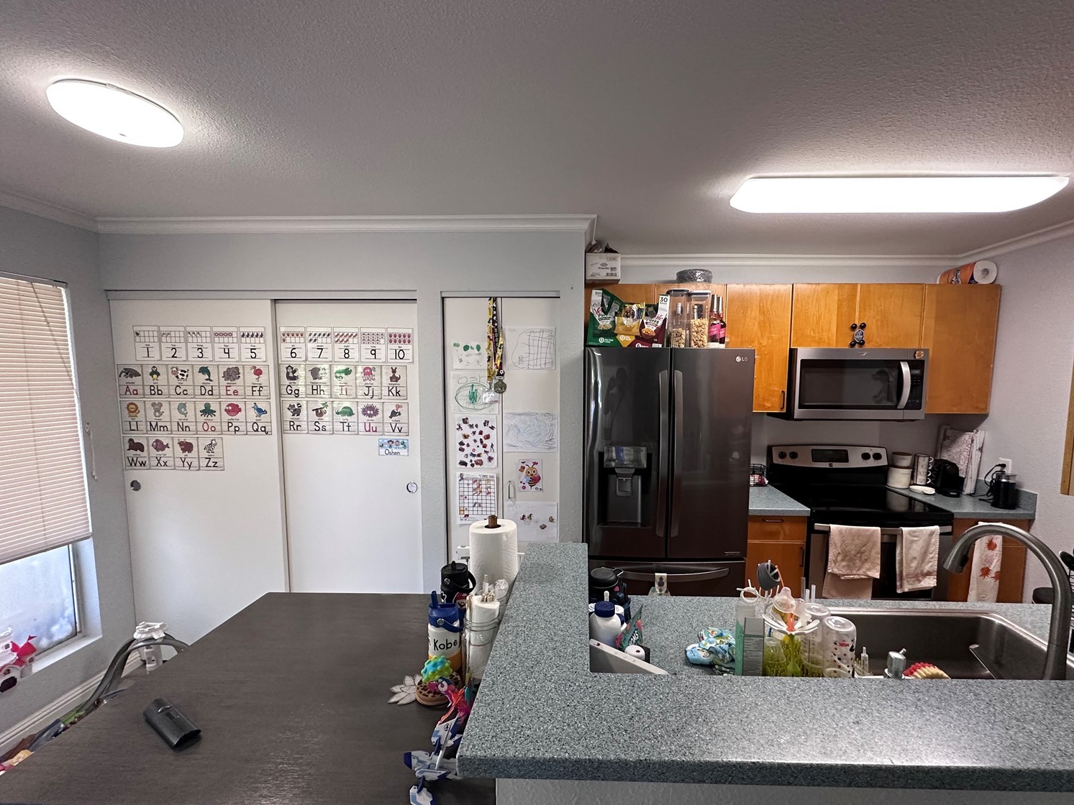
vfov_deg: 81.7
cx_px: 574
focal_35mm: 15
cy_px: 418
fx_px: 465
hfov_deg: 98.0
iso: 320
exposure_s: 1/120
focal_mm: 2.22
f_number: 2.2
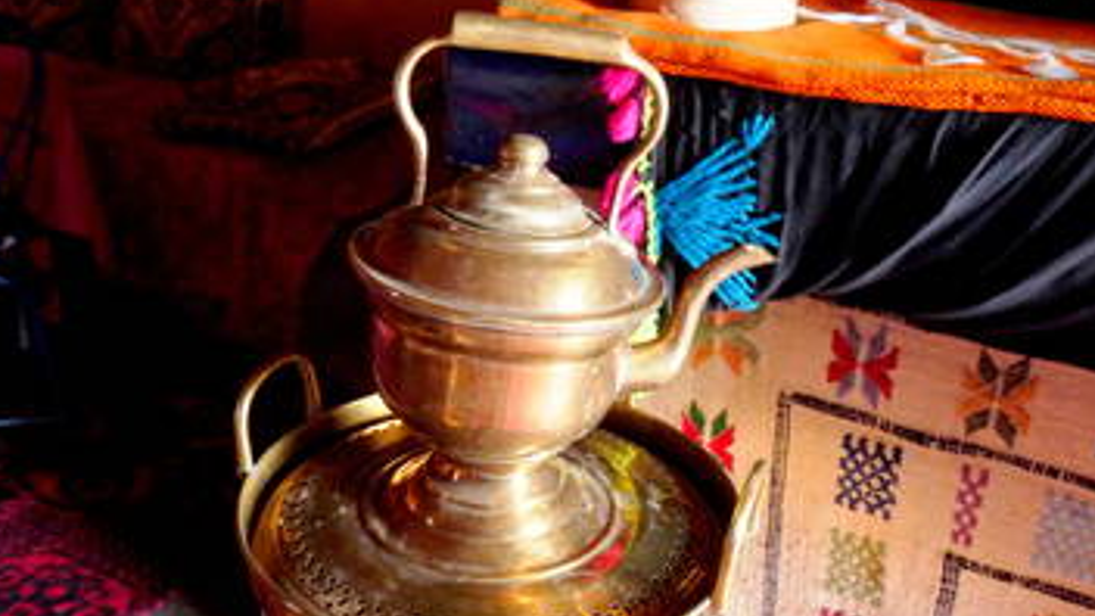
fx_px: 1132
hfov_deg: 51.6
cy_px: 401
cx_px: 544
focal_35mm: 39
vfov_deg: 30.2
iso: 400
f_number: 3
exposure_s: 1/8
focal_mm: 6.2
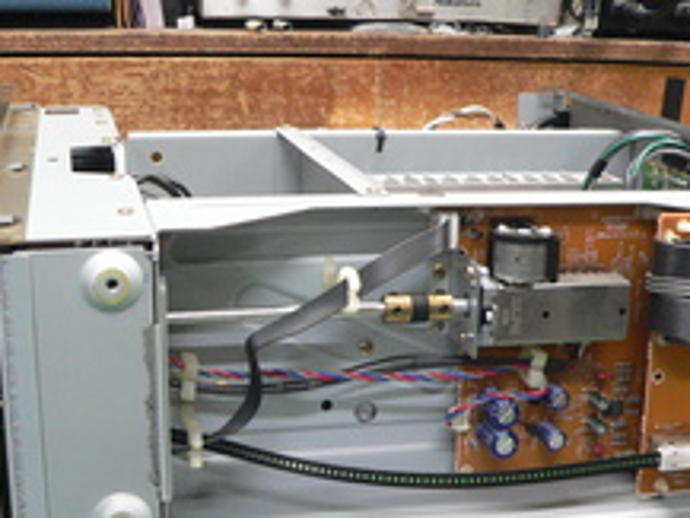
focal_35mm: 63
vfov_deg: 23.2
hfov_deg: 30.6
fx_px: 1256
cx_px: 417
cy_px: 361
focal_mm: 6
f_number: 2.8
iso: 200
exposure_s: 1/10
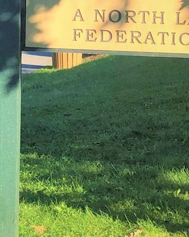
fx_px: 832
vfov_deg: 15.7
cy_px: -27
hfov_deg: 12.7
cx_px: -37
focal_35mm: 119
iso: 20
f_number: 1.8
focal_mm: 3.99
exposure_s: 1/979
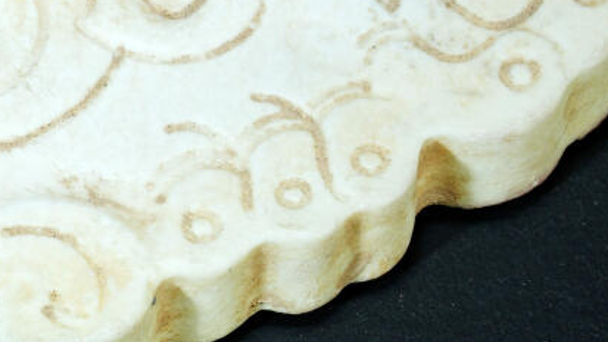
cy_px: 56
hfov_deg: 3.9
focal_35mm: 558
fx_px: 8993
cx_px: -132
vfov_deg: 2.2
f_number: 20
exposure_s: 1/160
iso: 100
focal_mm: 105
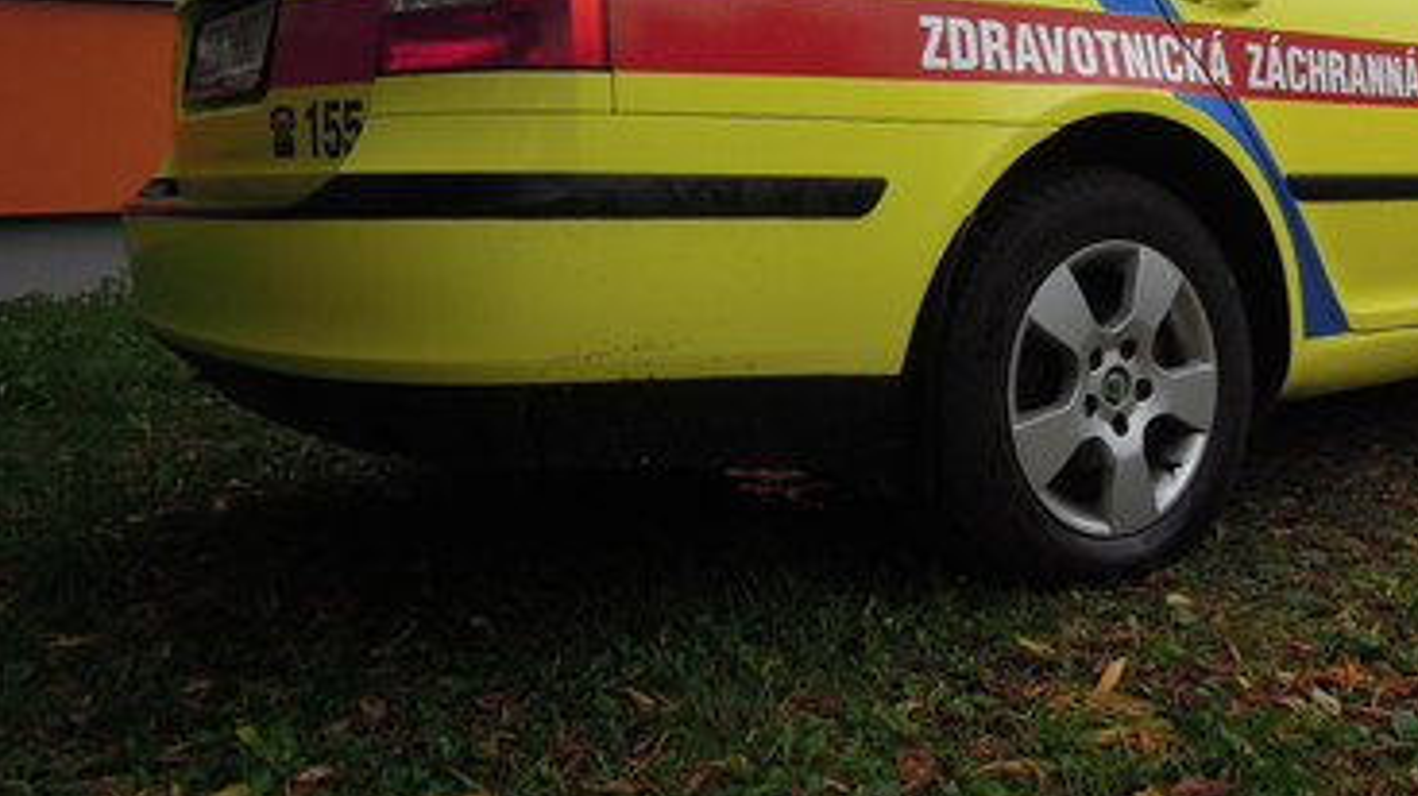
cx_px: 1018
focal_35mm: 38
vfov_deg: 29.6
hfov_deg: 51.1
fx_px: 1428
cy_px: 46
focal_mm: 4.3
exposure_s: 1/1250
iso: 160
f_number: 2.8
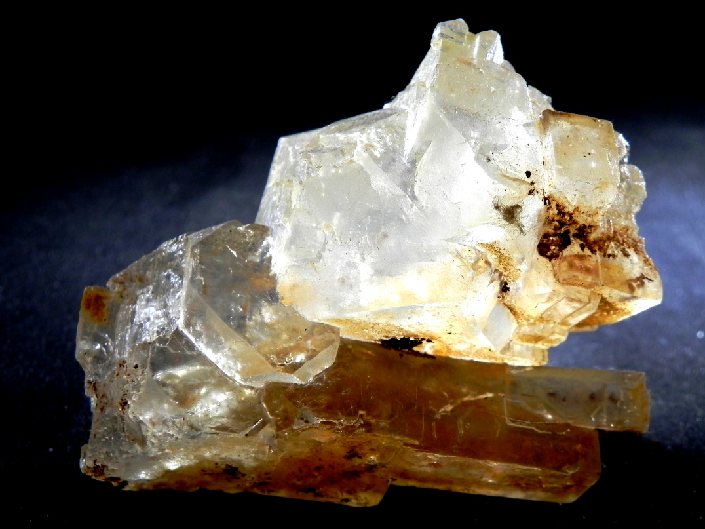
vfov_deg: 33.5
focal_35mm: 43
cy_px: 301
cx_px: 383
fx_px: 876
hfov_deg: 43.8
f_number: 3.2
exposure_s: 1/40
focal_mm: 6.6
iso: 170
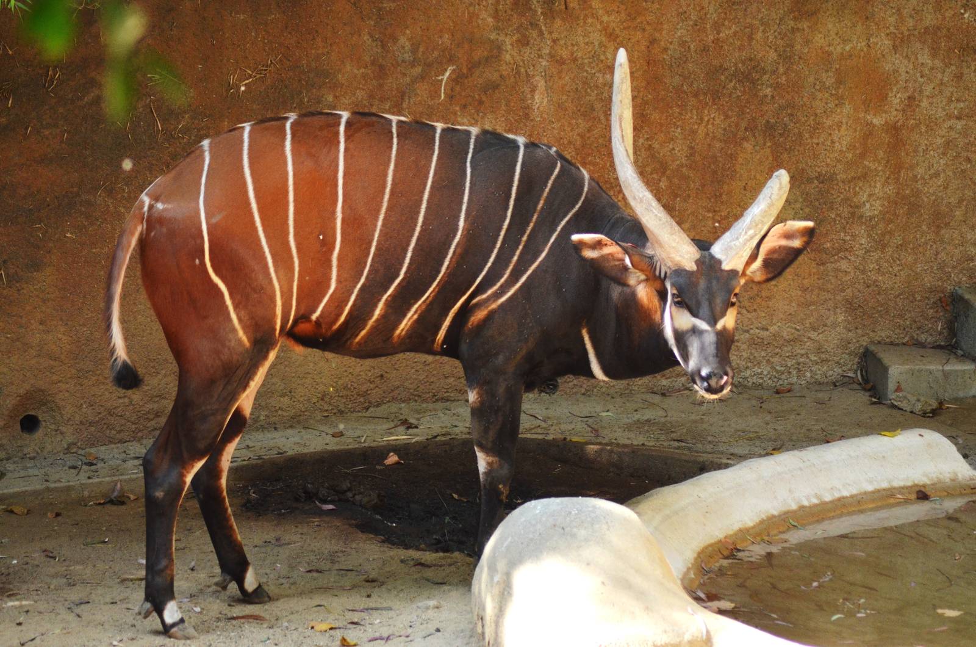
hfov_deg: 8.3
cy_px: 324
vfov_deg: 5.5
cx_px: 488
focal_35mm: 248
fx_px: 6697
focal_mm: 165
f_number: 4.5
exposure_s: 1/640
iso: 800
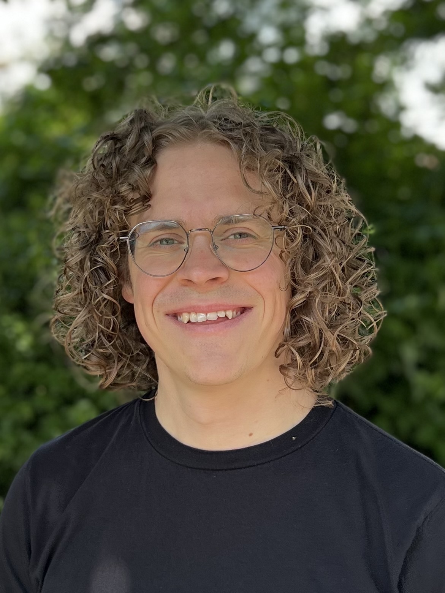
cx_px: 222
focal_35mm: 26
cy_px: 296
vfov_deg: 67.3
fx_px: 446
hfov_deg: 53.1
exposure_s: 1/471
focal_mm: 5.7
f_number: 1.5
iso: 50
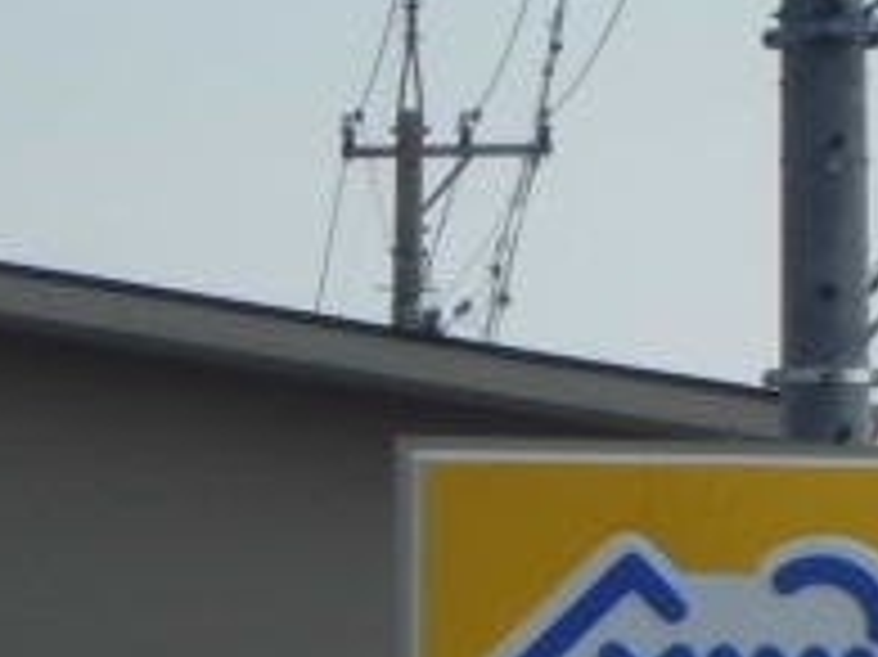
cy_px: 914
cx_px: 743
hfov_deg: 4.7
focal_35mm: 426
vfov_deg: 3.5
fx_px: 10798
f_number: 6.5
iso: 64
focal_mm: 23.5
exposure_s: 1/250
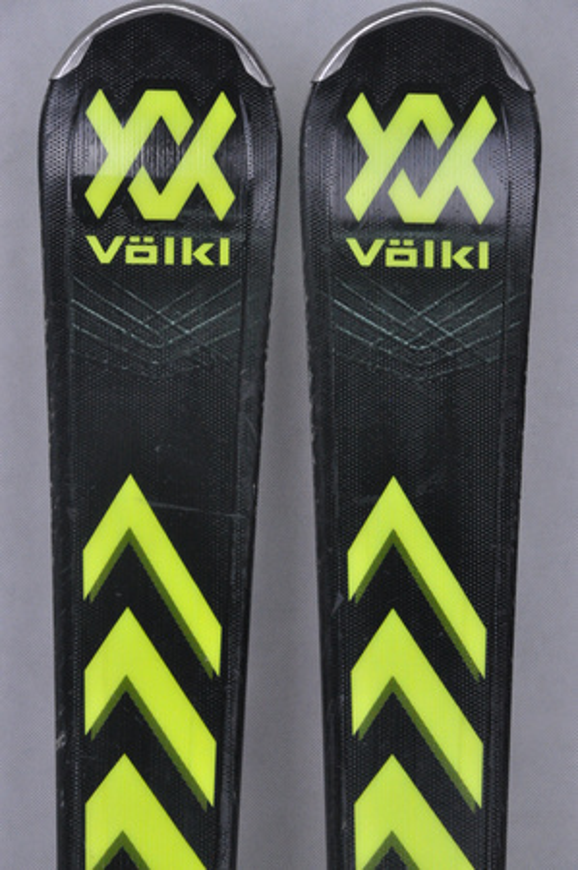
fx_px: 3802
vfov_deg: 13.1
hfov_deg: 8.7
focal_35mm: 158
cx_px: 289
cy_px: 435
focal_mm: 105
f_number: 9.5
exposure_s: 1/125
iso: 3200
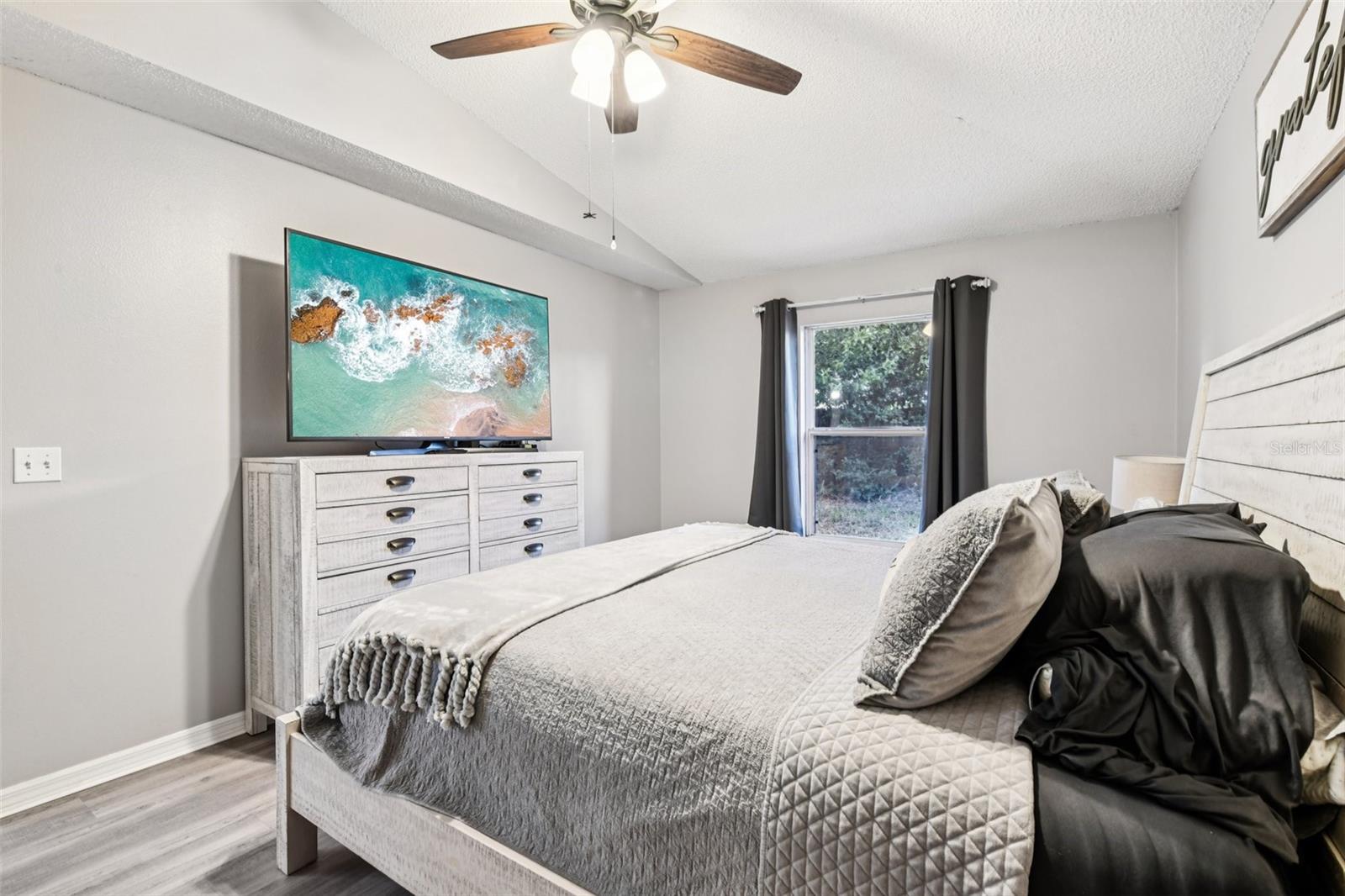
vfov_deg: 73.7
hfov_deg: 96.7
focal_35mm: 16
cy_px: 448
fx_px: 598
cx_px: 672
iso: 400
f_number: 8
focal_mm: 16
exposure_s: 1/3
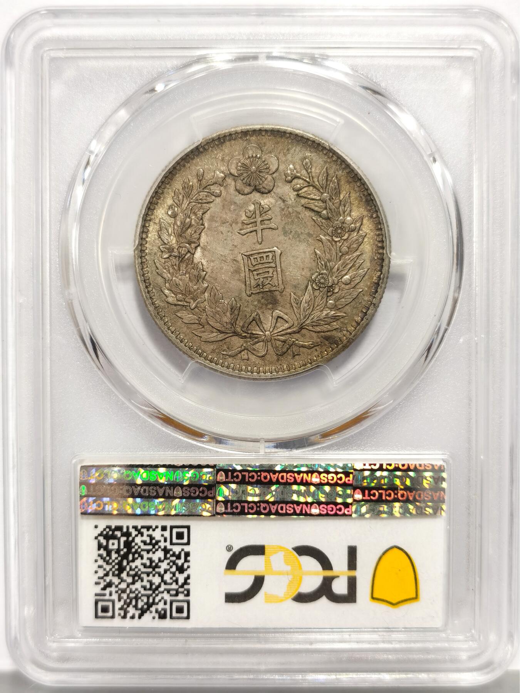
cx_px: 260
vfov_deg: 35.5
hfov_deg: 27.0
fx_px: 1082
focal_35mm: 54
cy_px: 346
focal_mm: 5.56
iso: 125
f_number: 16
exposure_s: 1/100
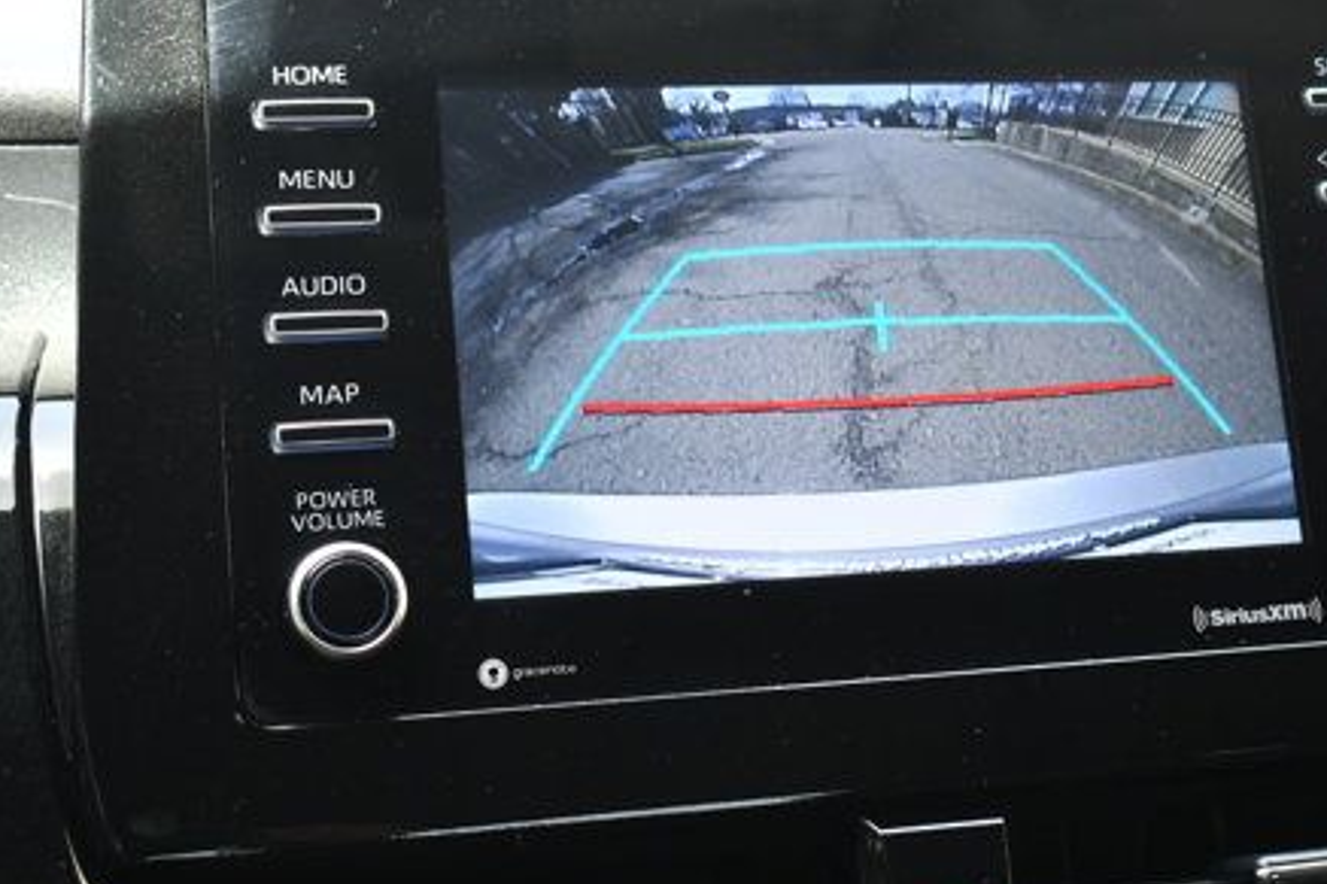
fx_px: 2321
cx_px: 817
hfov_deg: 31.8
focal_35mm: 63
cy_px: 399
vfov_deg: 21.5
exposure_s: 1/200
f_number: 4.2
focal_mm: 29
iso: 800
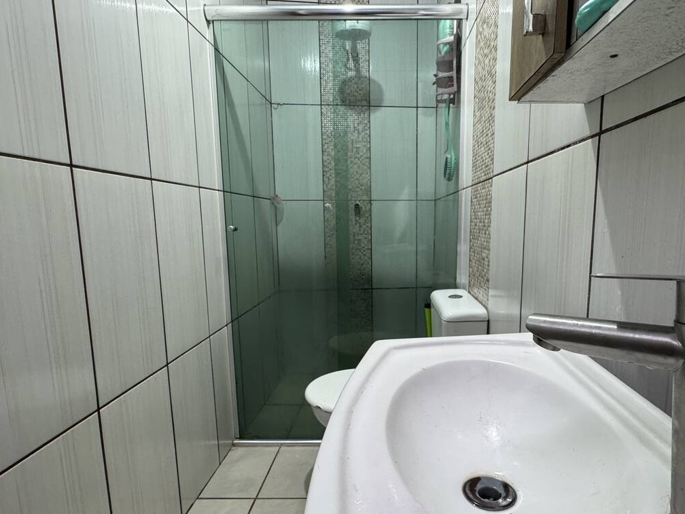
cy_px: 276
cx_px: 387
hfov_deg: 81.3
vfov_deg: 65.9
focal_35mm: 20
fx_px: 396
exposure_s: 1/60
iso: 250
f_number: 2.2
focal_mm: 2.22
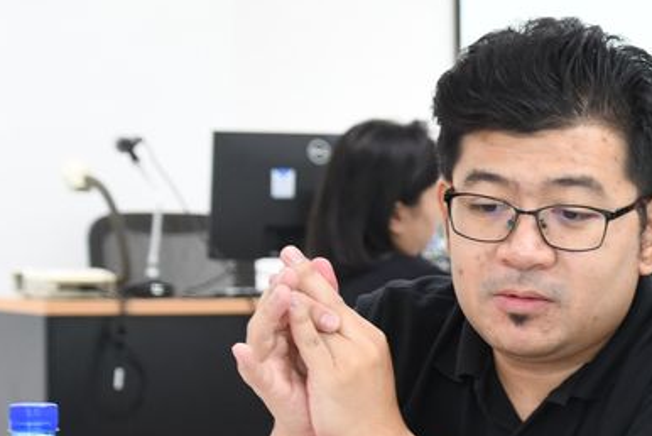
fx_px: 3172
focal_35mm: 175
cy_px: 352
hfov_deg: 11.5
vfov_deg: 7.8
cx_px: 804
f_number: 4.5
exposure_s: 1/80
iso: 1400
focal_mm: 44
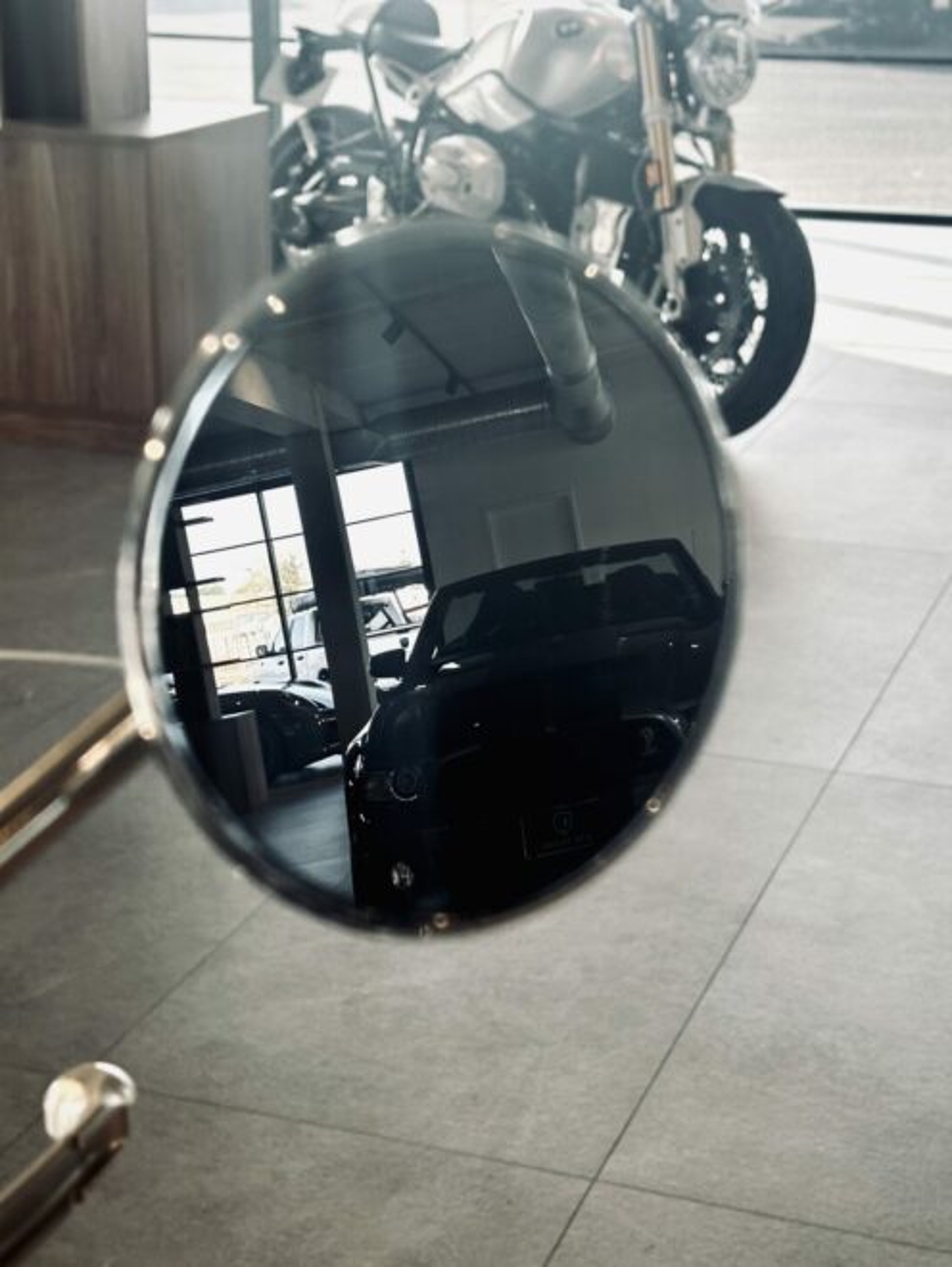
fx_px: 1758
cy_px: 634
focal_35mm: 48
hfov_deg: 30.3
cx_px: 476
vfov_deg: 39.6
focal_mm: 6.86
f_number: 1.78
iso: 64
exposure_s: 1/228
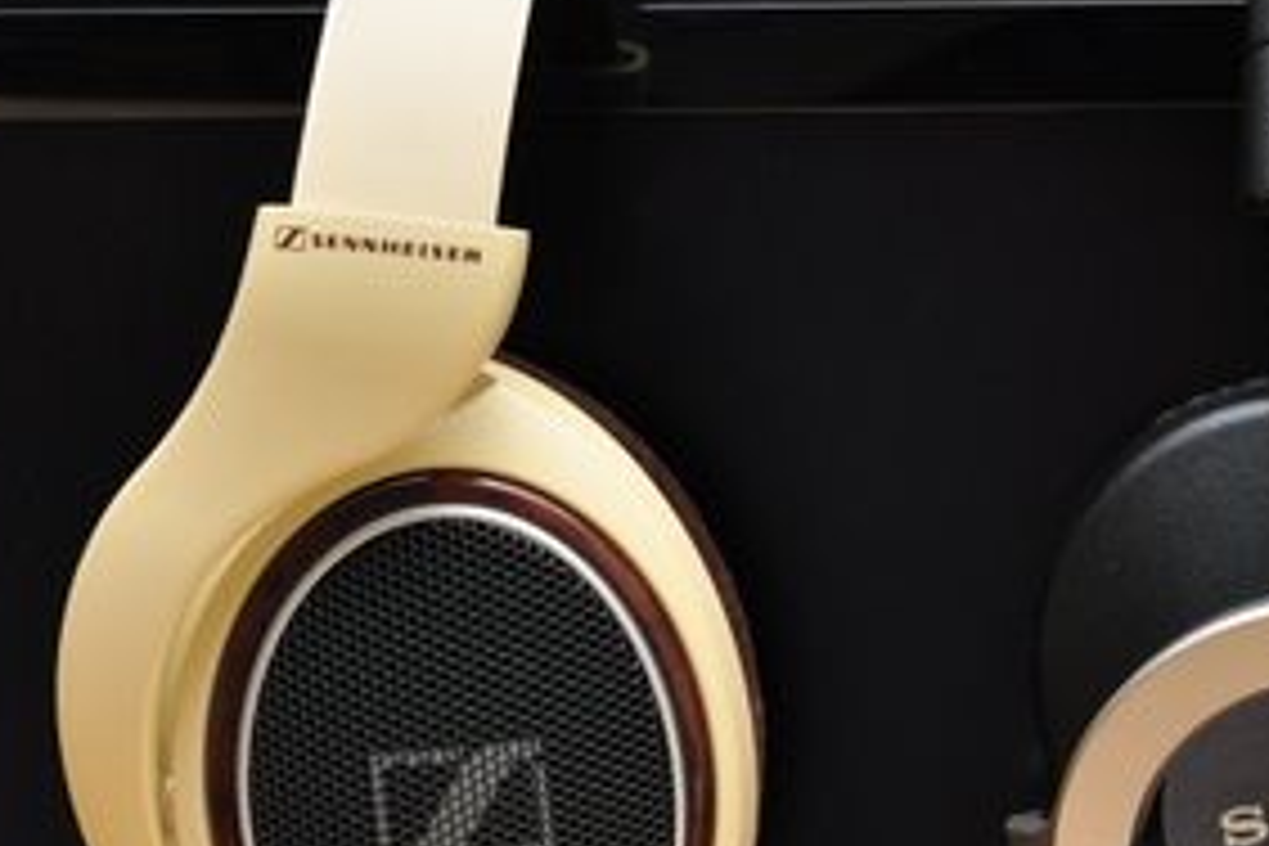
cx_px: 1300
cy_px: 452
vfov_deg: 13.4
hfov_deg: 19.4
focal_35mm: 102
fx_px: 3595
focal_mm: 30
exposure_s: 1/60
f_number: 5
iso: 800
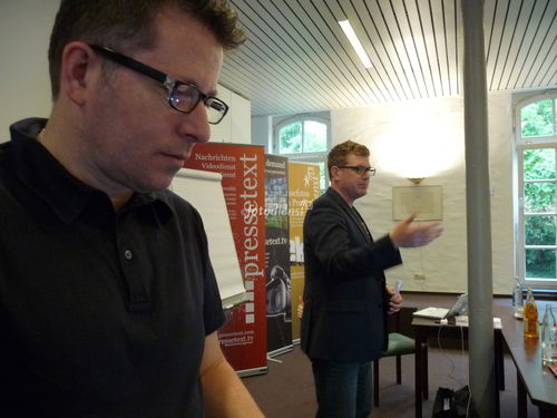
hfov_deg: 63.4
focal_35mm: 28
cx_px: 278
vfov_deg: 49.7
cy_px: 209
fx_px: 451
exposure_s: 1/15
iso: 400
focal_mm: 4.7
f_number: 3.3
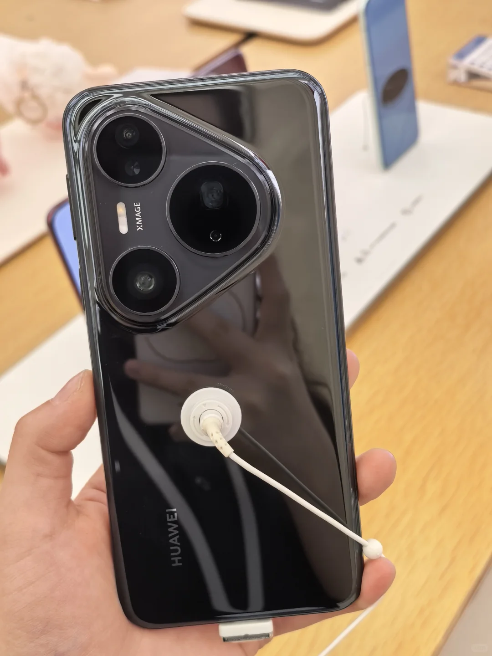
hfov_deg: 33.6
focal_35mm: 43
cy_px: 328
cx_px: 246
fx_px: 815
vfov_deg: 43.9
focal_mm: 5.75
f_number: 2
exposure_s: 1/100
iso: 64
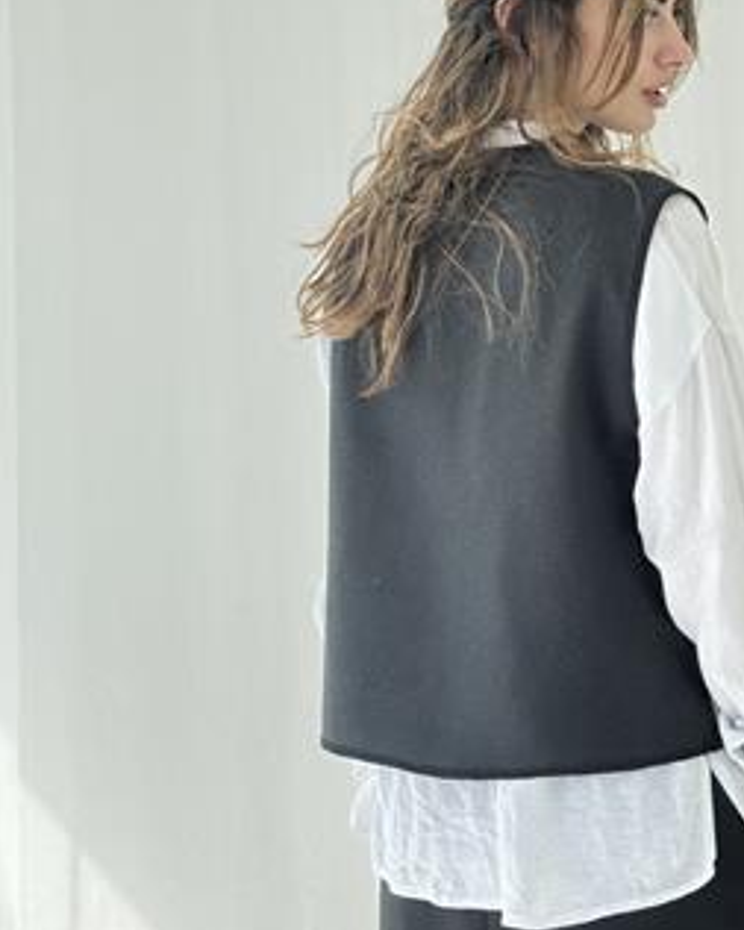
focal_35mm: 79
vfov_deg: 24.1
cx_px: 559
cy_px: 416
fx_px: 2173
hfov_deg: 19.3
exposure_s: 1/507
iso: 64
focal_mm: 6.76
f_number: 1.78
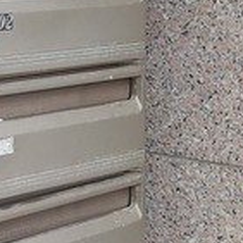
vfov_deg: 12.0
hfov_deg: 11.4
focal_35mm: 144
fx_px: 1144
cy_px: 24
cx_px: -178
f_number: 1.8
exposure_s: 1/120
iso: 50
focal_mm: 5.23
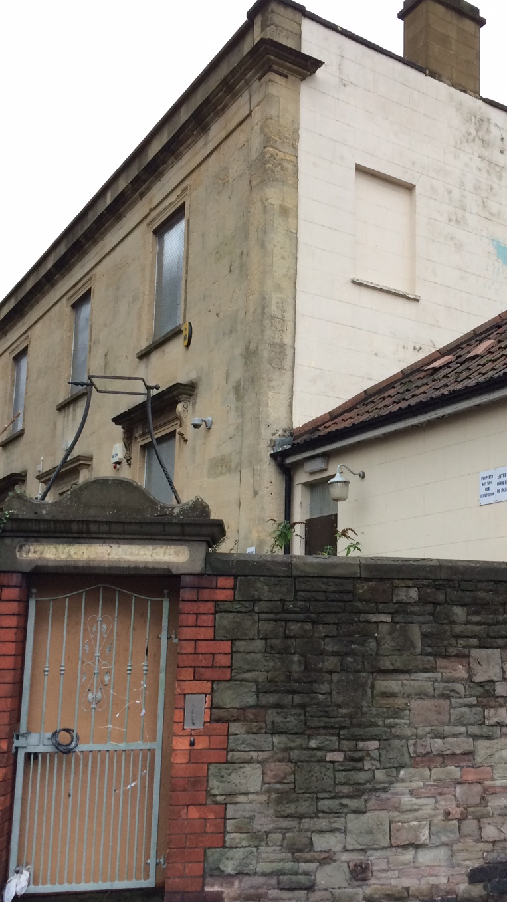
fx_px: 908
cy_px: 477
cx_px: 382
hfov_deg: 30.6
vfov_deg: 52.8
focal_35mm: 38
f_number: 2.2
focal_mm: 4.15
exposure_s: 1/33
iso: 50
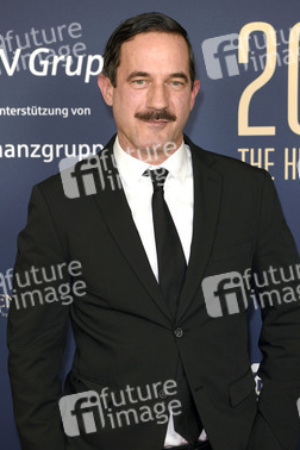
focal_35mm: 74
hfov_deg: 18.4
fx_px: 925
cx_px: 155
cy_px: 230
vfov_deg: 27.3
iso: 640
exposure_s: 1/320
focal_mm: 70
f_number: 5
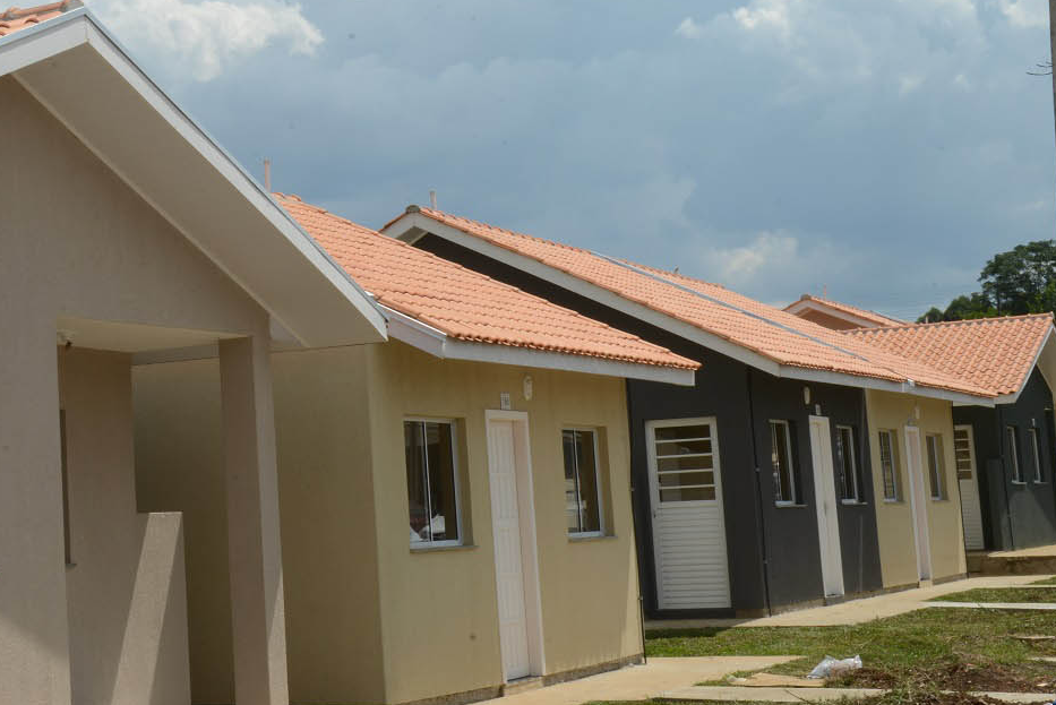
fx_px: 2201
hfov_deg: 26.3
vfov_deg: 18.1
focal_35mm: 75
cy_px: 196
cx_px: 147
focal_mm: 35
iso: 125
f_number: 22
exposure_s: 1/60
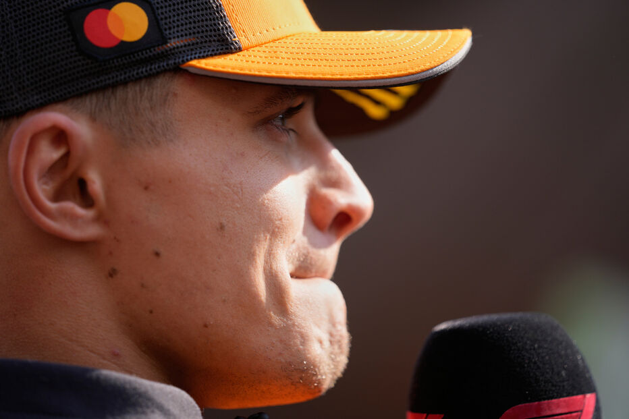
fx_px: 3179
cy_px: 210
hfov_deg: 11.3
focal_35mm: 182
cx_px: 314
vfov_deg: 7.5
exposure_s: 1/1000
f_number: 2.8
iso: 160
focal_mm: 182
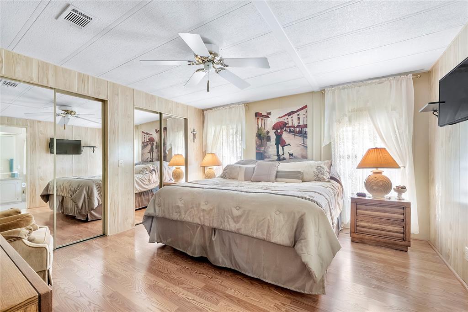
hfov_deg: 100.4
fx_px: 195
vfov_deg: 77.3
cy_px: 156
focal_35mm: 15
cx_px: 234
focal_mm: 10
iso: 800
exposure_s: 1/13
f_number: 8
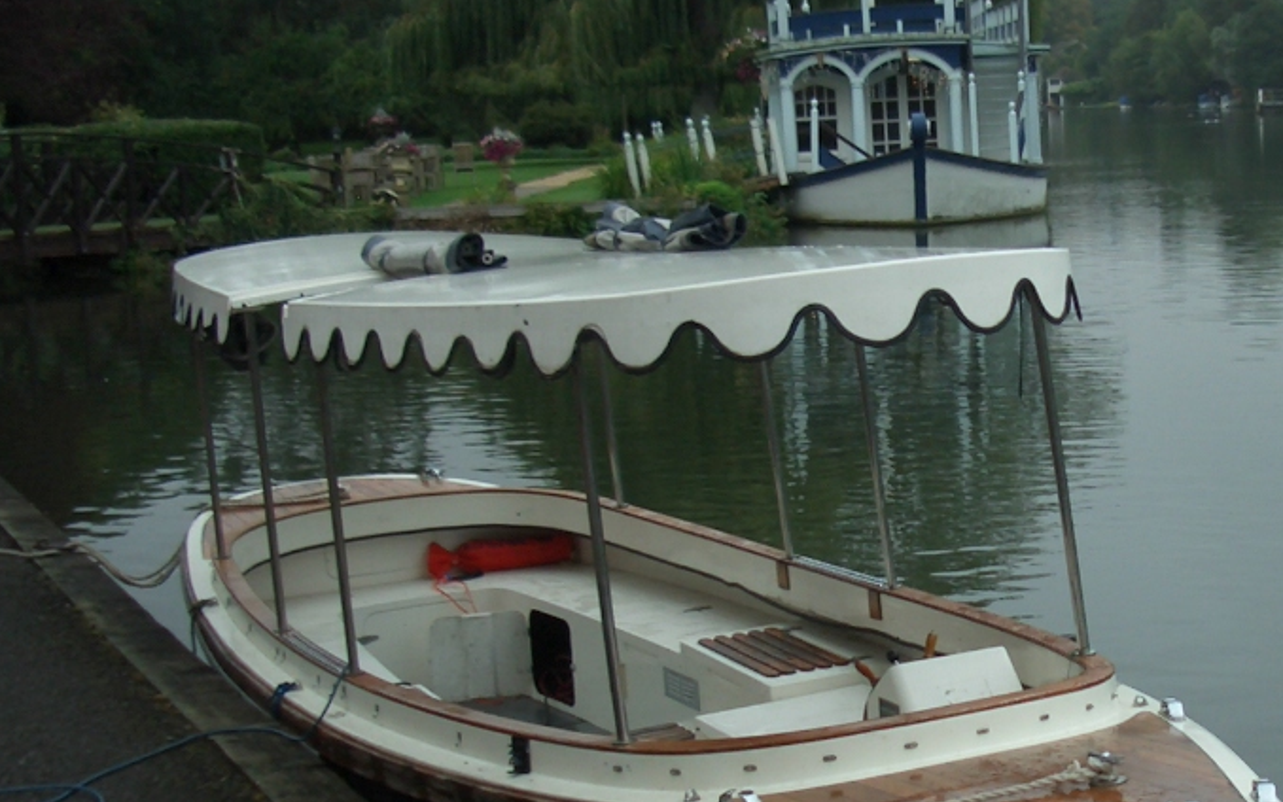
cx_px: 1090
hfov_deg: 28.5
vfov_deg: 18.6
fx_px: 2448
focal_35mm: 70
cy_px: 386
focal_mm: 5.8
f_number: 2.6
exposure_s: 1/400
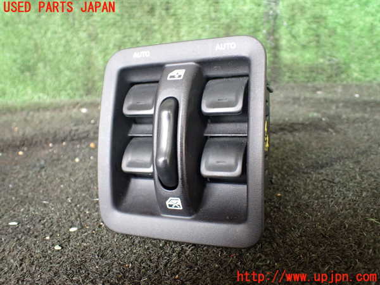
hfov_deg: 60.0
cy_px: 142
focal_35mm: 30
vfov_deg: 46.8
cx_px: 190
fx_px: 329
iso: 800
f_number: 2.3
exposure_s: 1/100
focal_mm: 5.4
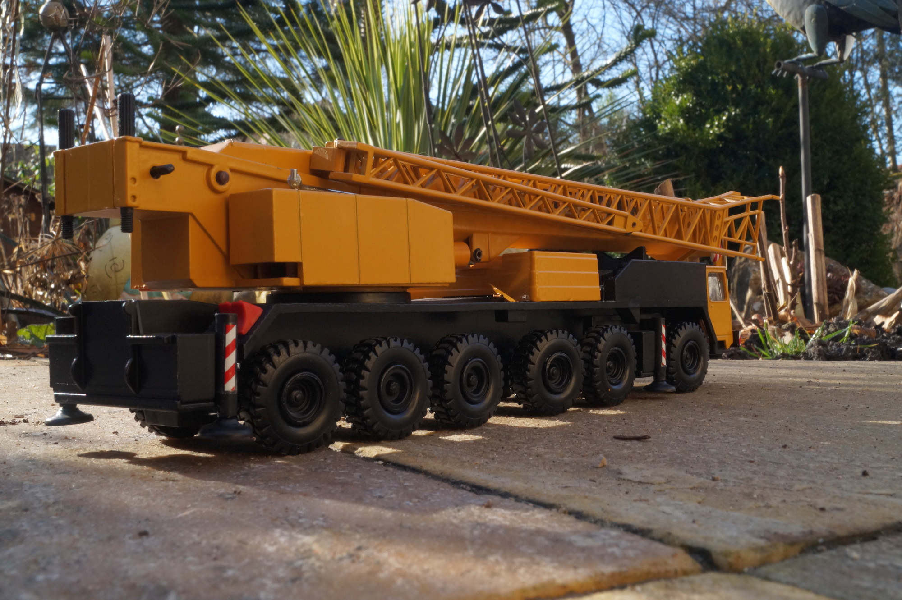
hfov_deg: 49.6
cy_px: 300
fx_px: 977
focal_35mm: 39
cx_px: 451
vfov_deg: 34.2
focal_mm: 26
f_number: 22
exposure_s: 1/60
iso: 640
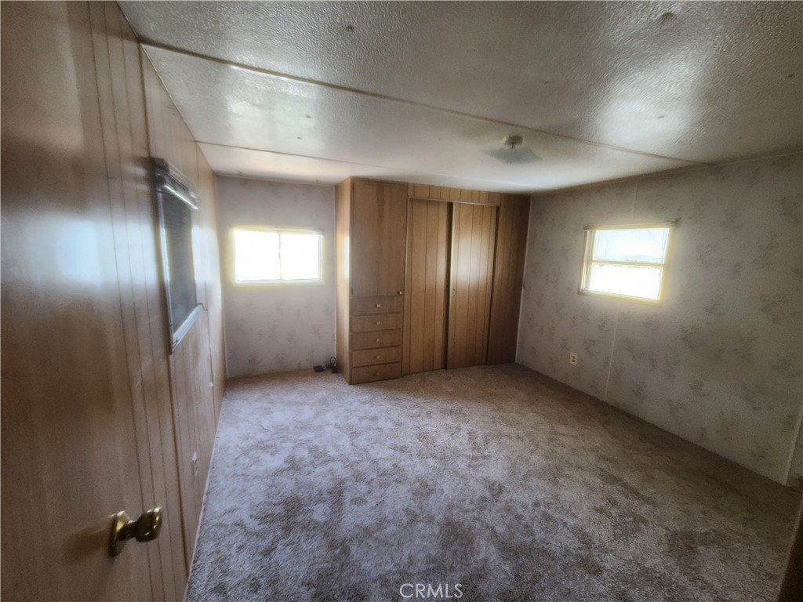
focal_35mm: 13
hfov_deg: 106.2
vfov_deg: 89.9
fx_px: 302
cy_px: 301
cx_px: 402
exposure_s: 1/40
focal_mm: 2.2
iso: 400
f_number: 2.2
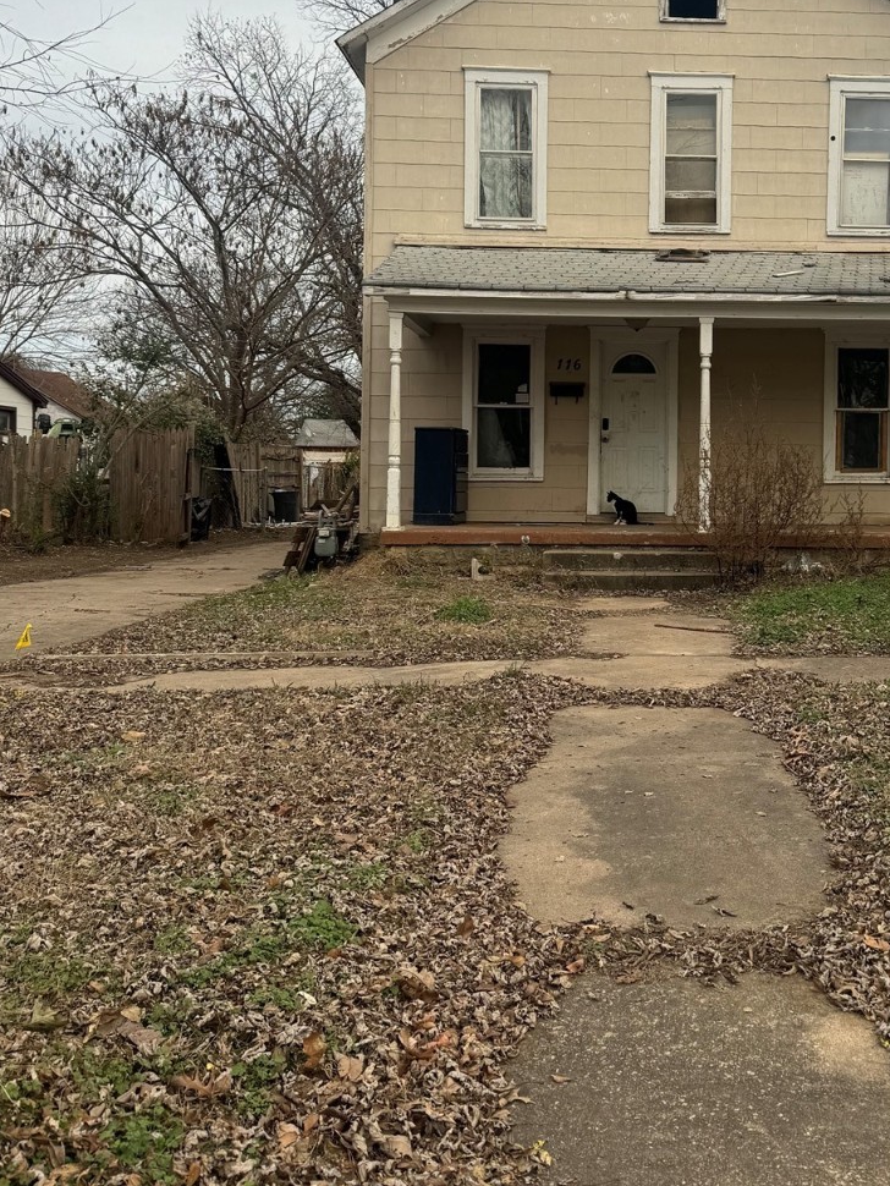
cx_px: 675
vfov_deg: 48.6
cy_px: 463
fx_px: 1302
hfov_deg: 36.8
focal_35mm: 38
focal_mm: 6.76
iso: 80
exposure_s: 1/352
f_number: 1.78
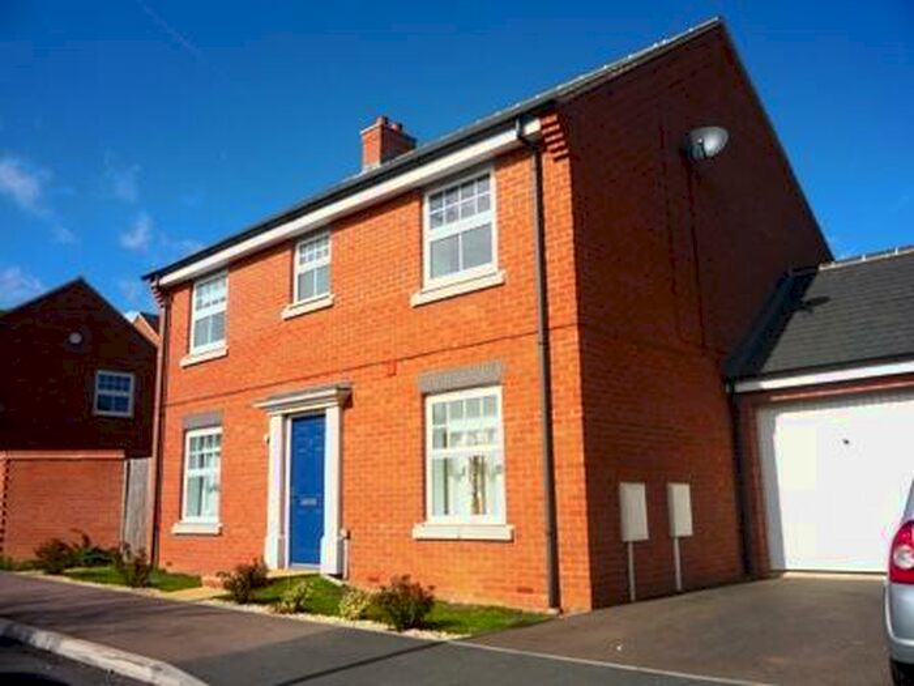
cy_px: 343
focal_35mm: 30
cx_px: 457
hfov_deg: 60.0
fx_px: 792
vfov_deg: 46.8
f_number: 5.6
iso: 100
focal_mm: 5.2
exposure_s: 1/640
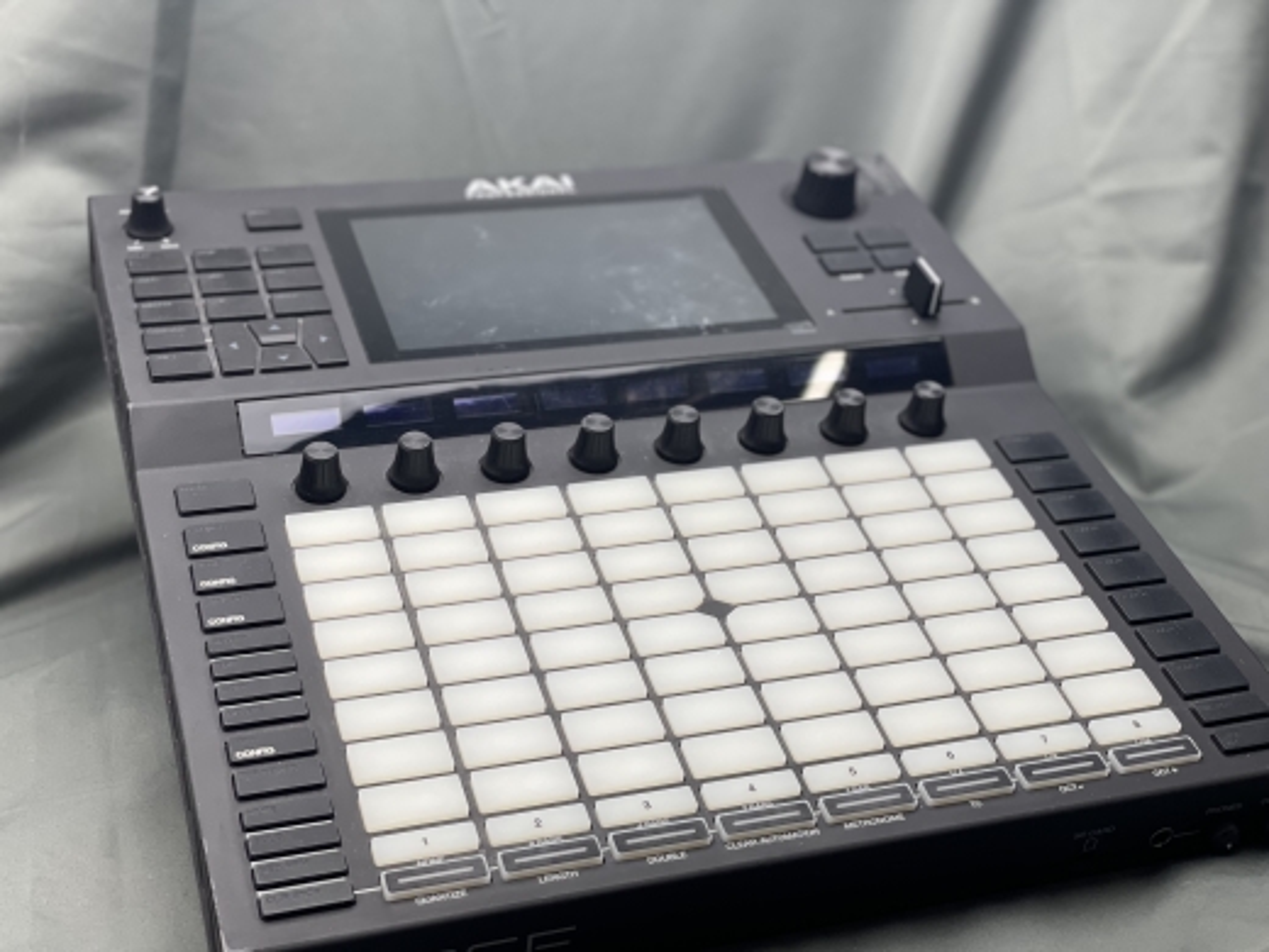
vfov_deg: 28.0
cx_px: 634
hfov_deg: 36.8
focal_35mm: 52
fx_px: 1906
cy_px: 476
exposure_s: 1/120
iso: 80
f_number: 2
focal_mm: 6
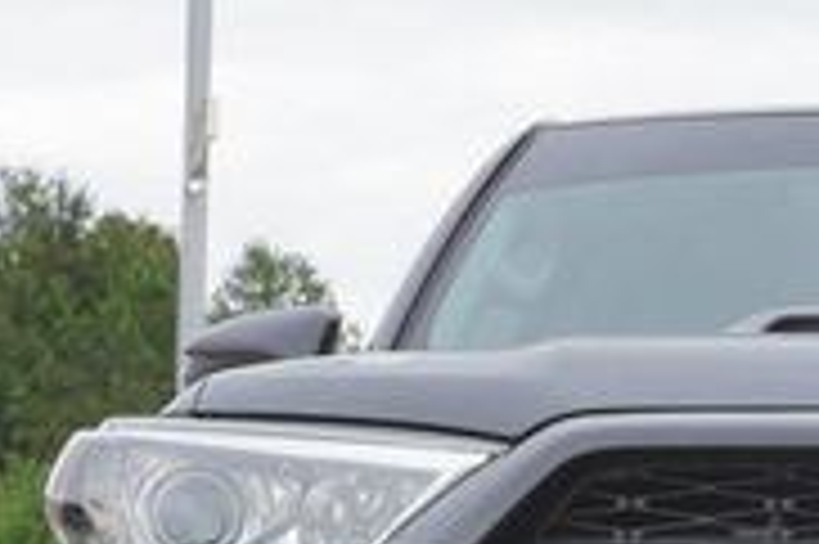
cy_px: 627
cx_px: 1004
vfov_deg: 9.5
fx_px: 3245
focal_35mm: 143
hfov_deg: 13.9
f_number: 13
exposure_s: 1/60
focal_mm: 27
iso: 160
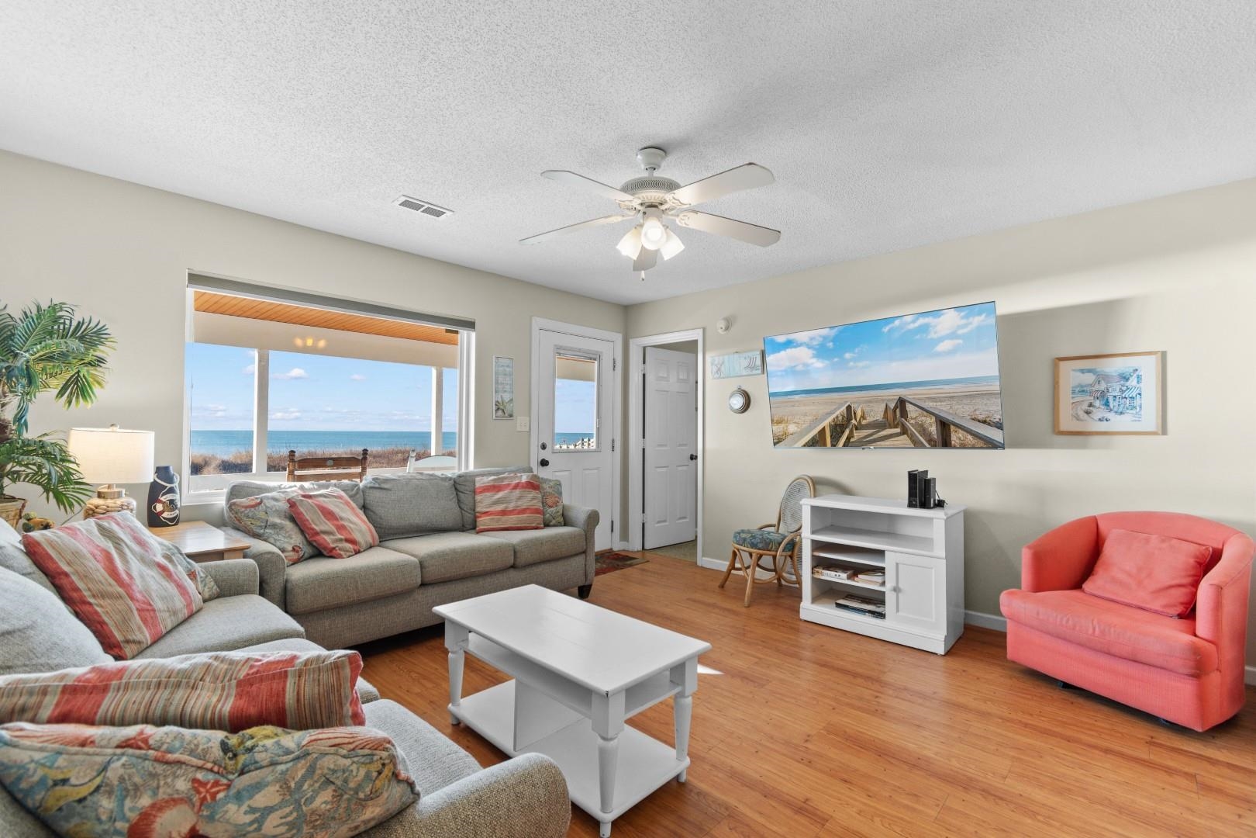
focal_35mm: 15
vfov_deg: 77.3
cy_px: 419
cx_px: 628
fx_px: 523
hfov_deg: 100.4
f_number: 4.5
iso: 100
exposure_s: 1/20
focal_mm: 10
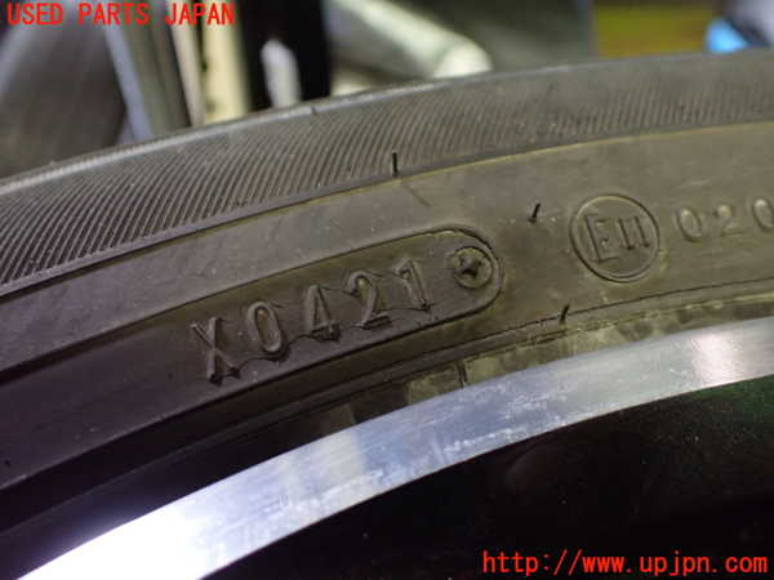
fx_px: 671
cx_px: 387
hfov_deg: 60.0
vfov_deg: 46.8
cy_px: 290
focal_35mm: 30
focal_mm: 5.4
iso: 800
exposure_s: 1/50
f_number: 2.3
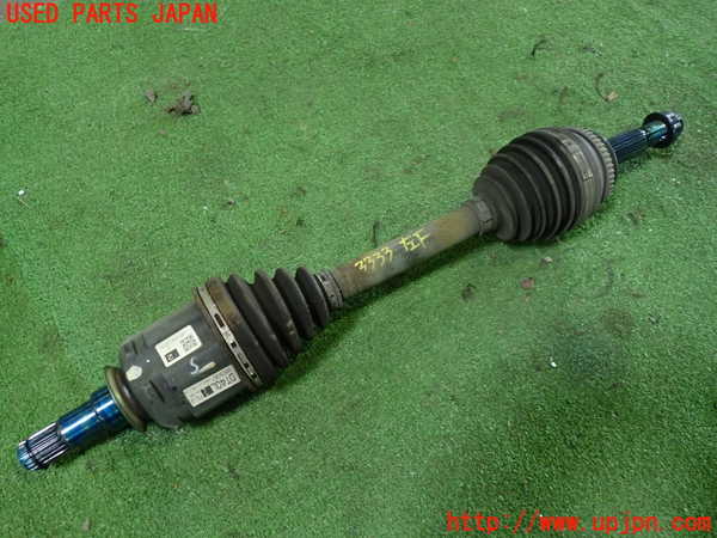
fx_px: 621
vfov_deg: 46.8
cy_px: 269
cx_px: 358
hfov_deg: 60.0
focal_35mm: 30
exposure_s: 1/30
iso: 500
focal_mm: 5.4
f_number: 2.3
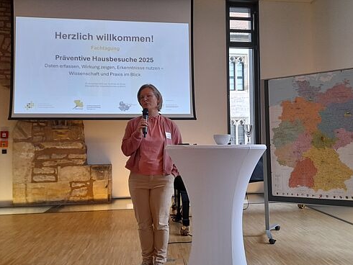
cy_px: 137
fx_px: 265
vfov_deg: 53.1
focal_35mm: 26
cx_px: 182
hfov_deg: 67.3
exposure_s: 1/60
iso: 250
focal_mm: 4.6
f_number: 2
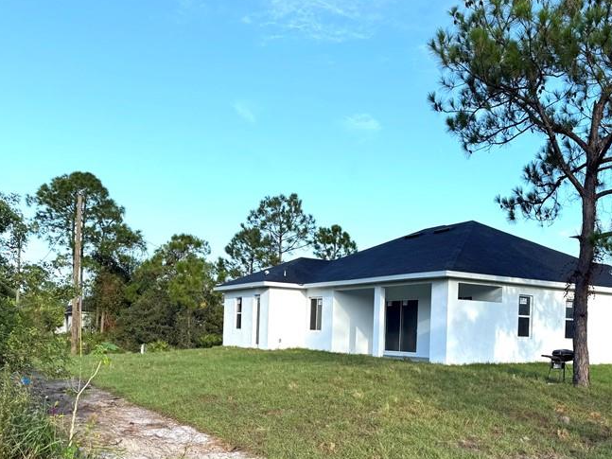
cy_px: 327
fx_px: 672
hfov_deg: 48.0
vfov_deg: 37.1
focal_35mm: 38
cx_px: 419
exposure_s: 1/2000
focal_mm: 6.76
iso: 80
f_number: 1.78
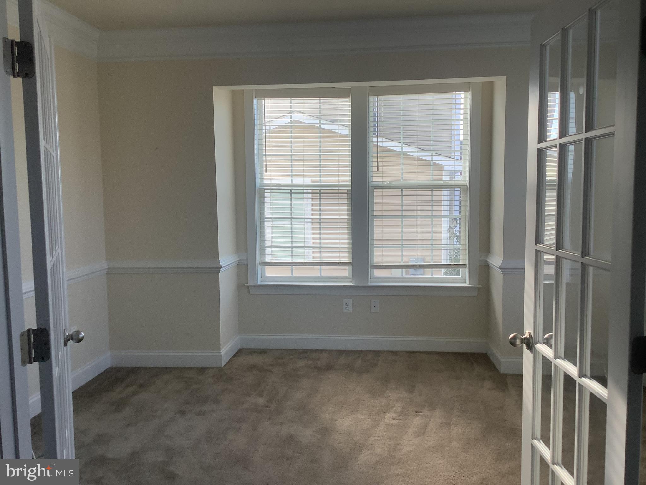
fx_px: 579
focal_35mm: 31
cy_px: 242
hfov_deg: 58.4
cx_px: 323
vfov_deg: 45.4
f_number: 2.4
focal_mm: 3.3
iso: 50
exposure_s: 1/120
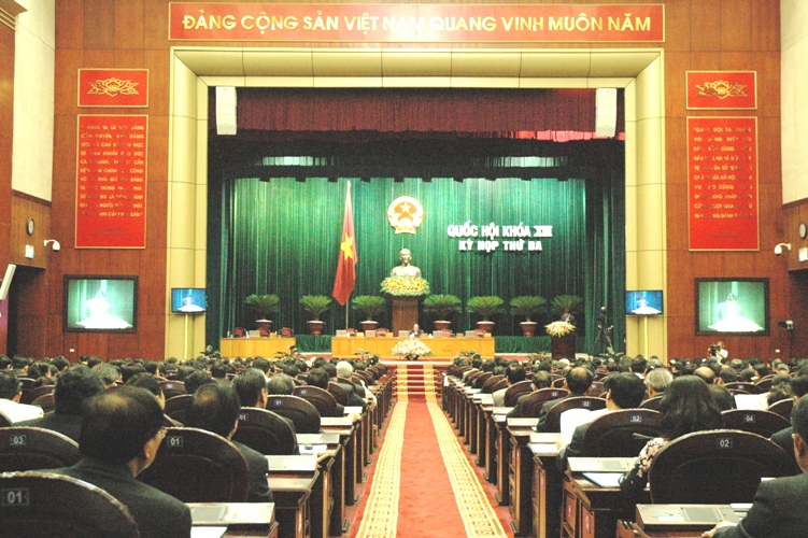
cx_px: 404
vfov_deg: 33.0
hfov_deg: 47.9
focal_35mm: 40
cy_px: 269
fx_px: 909
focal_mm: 27
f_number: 3.8
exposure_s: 1/60
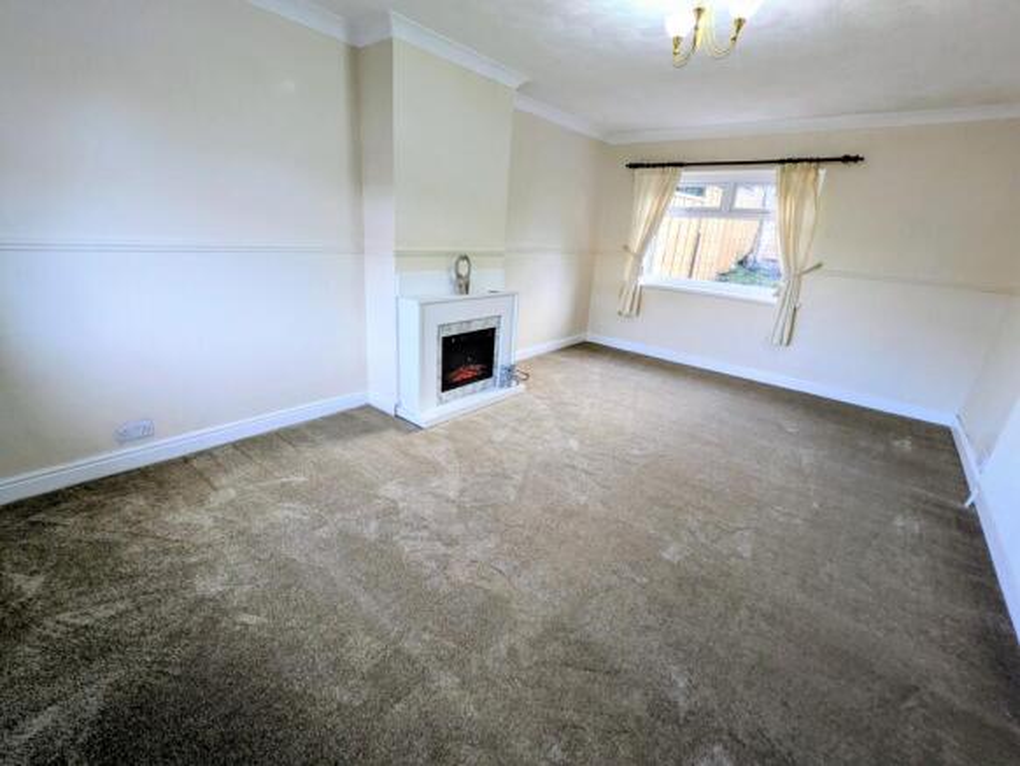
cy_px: 383
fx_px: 413
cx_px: 510
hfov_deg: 102.0
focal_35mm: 14
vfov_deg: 85.7
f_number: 2.2
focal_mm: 1.83
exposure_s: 1/25
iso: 56
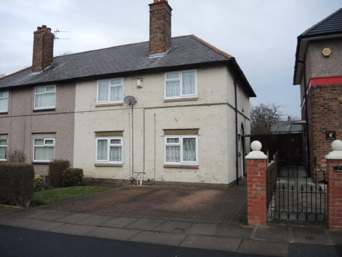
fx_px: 277
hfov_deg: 63.5
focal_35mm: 28
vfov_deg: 49.7
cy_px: 128
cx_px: 171
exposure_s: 1/1250
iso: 80
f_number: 2
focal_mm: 6
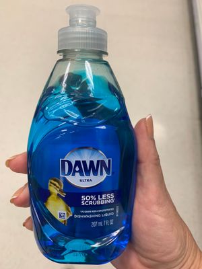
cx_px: 101
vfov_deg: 67.3
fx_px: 202
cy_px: 134
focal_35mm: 26
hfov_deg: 53.1
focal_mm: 4.25
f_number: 1.8
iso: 100
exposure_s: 1/74
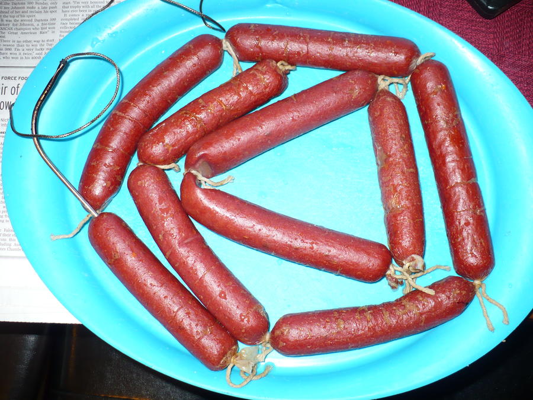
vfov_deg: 38.7
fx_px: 570
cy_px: 200
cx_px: 266
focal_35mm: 37
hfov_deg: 50.1
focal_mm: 6.1
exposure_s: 1/30
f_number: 2.8
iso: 100
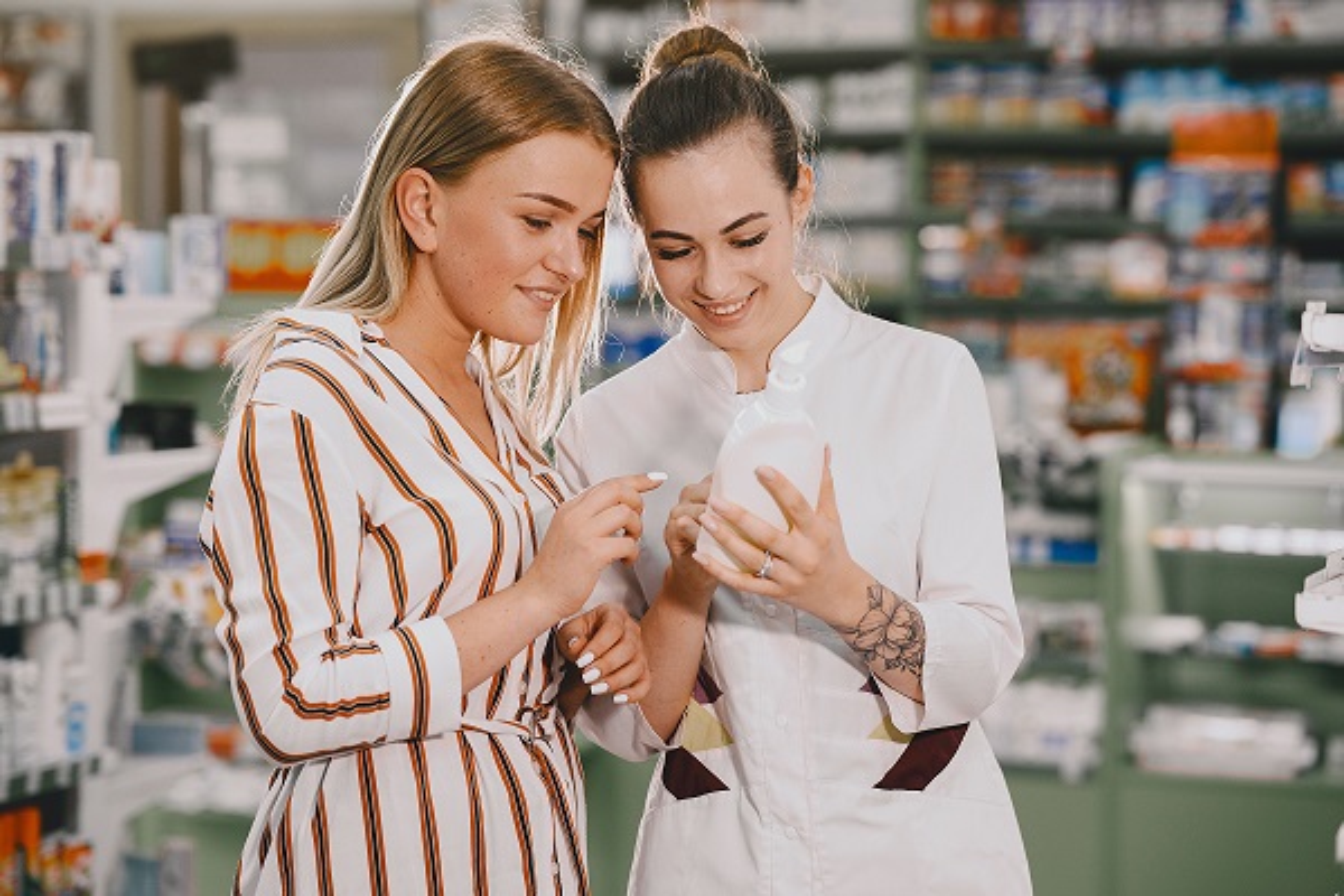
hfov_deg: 23.9
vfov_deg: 16.1
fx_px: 3173
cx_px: 672
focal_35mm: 85
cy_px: 448
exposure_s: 1/200
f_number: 2.5
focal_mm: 85
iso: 500
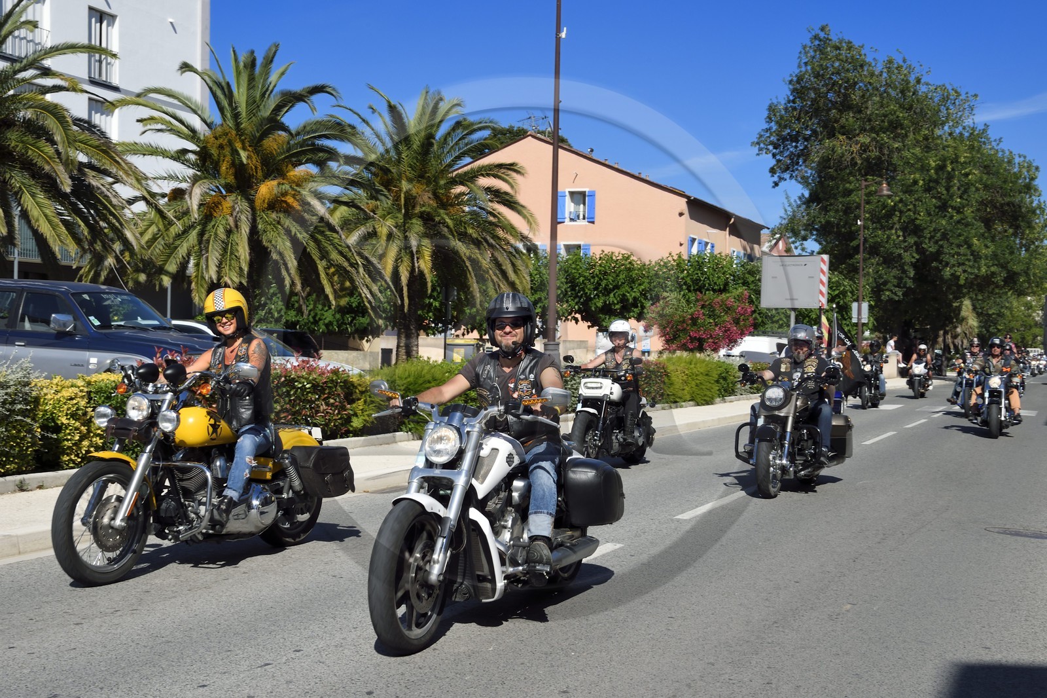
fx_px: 1279
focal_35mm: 44
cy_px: 349
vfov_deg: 30.5
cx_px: 524
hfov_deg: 44.5
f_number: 16
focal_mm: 44
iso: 200
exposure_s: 1/250
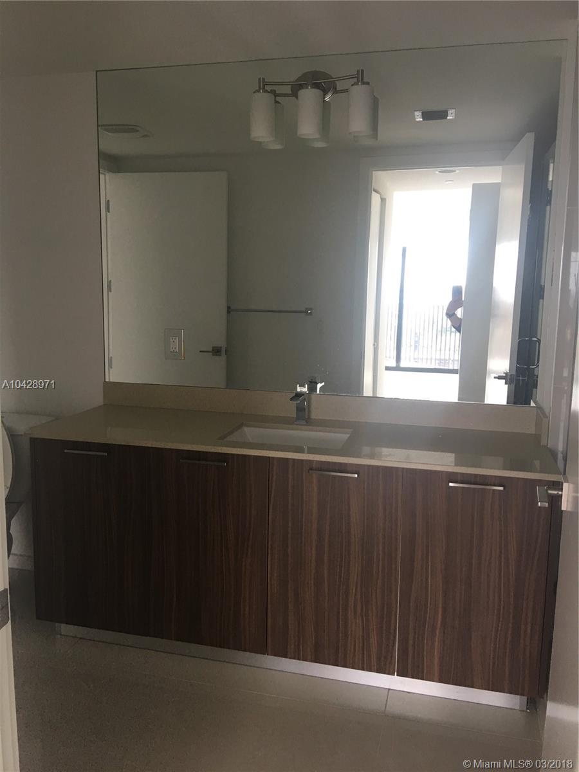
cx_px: 290
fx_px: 647
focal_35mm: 29
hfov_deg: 48.2
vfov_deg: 61.7
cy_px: 386
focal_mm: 4.15
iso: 25
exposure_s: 1/30
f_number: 2.2
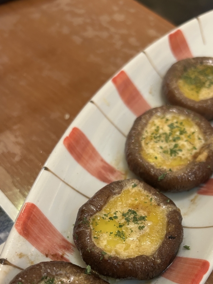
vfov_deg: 45.1
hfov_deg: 35.8
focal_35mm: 40
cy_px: 216
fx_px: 328
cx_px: 128
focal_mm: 5.7
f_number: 1.5
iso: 320
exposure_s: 1/50
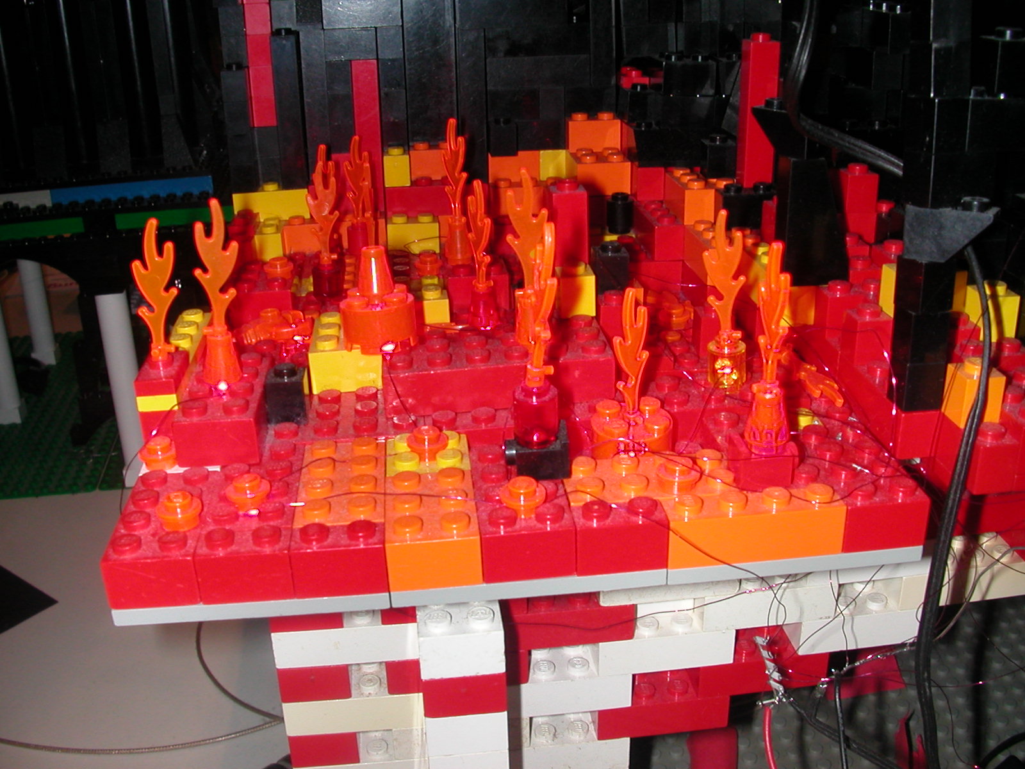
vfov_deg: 38.7
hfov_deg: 50.1
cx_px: 512
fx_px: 1096
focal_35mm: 37
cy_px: 384
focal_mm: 5.6
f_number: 4.5
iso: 100
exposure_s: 1/59.9
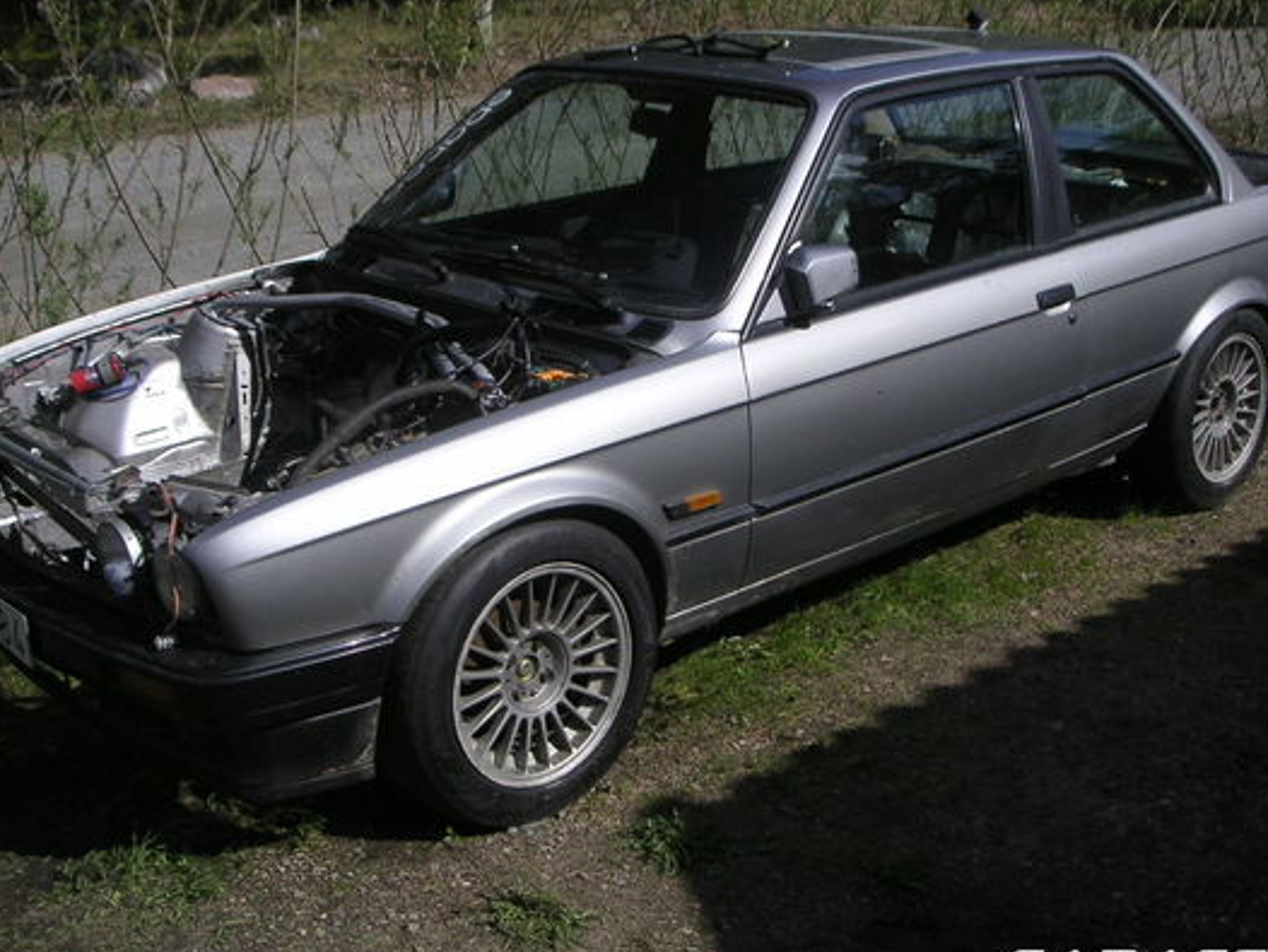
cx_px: 646
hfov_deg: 42.1
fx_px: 1649
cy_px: 407
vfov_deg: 32.2
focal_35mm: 45
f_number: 6.7
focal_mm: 5.7
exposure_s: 1/250
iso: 50
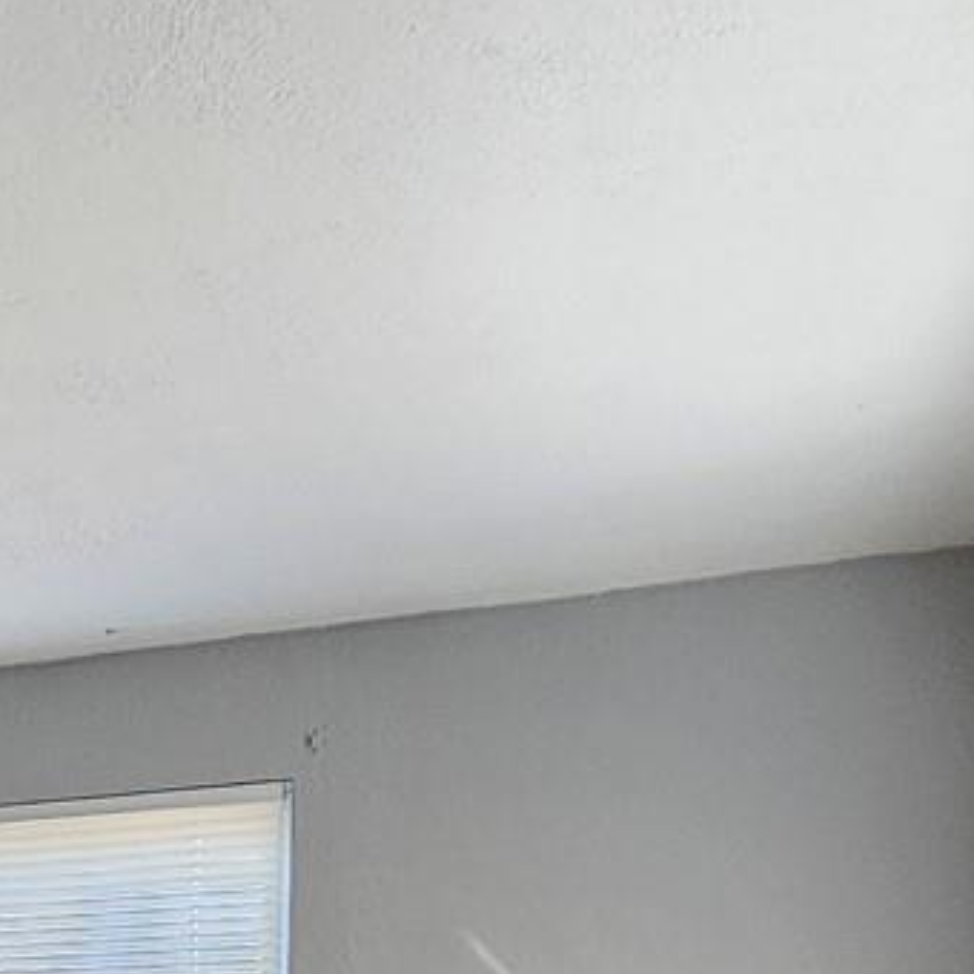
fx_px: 1719
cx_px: -467
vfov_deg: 27.4
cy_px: 1206
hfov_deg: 24.8
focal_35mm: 54
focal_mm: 2.2
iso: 320
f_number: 2.2
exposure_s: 1/359
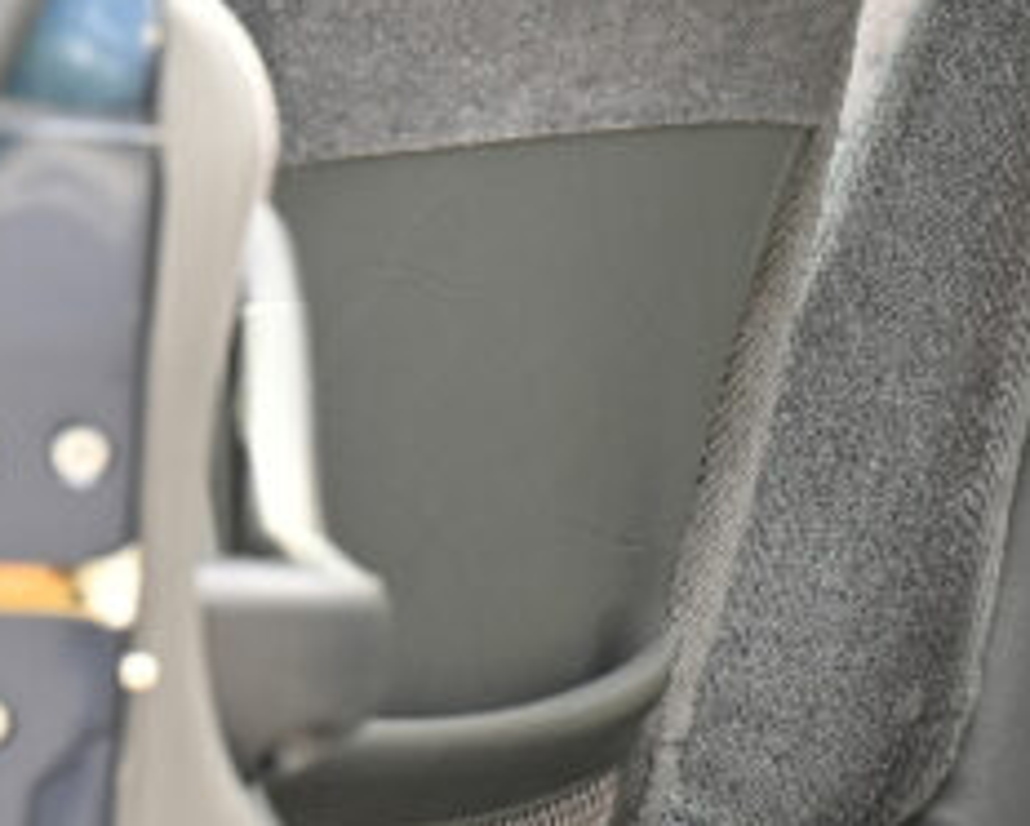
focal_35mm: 559
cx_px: 1514
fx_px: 17055
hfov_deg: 3.4
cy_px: -33
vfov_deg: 2.8
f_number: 7.1
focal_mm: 135
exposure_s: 1/125
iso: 500
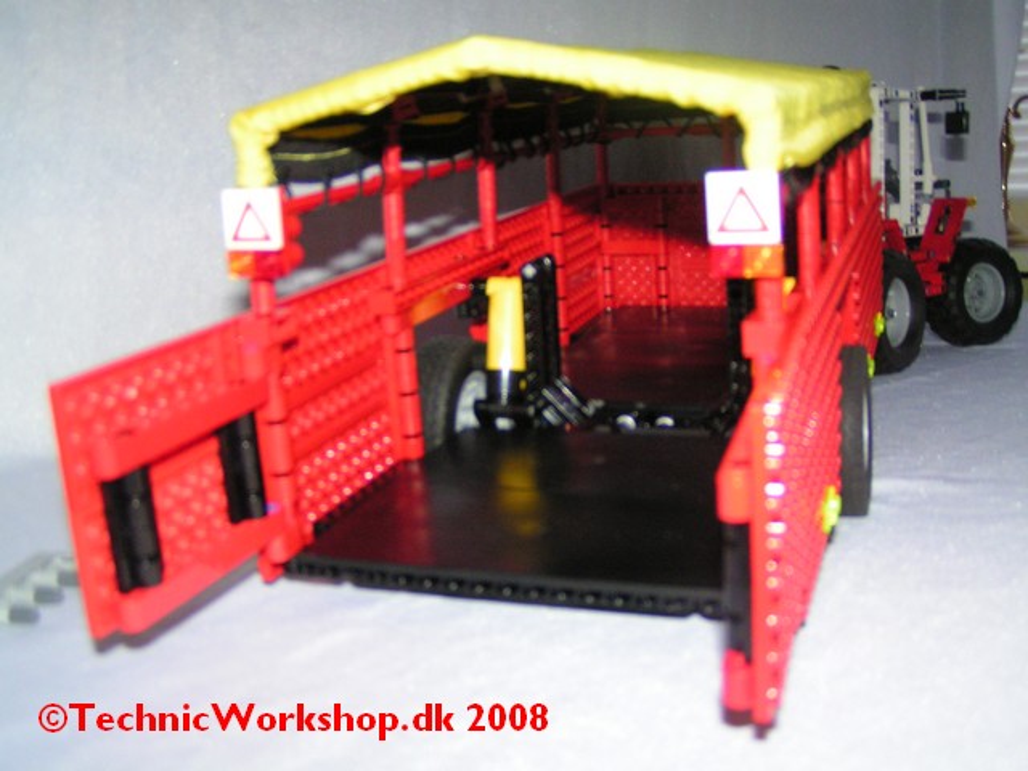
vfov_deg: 37.7
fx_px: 1128
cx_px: 514
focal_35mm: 38
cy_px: 386
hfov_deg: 49.0
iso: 200
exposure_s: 1/40
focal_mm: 5.8
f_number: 2.8
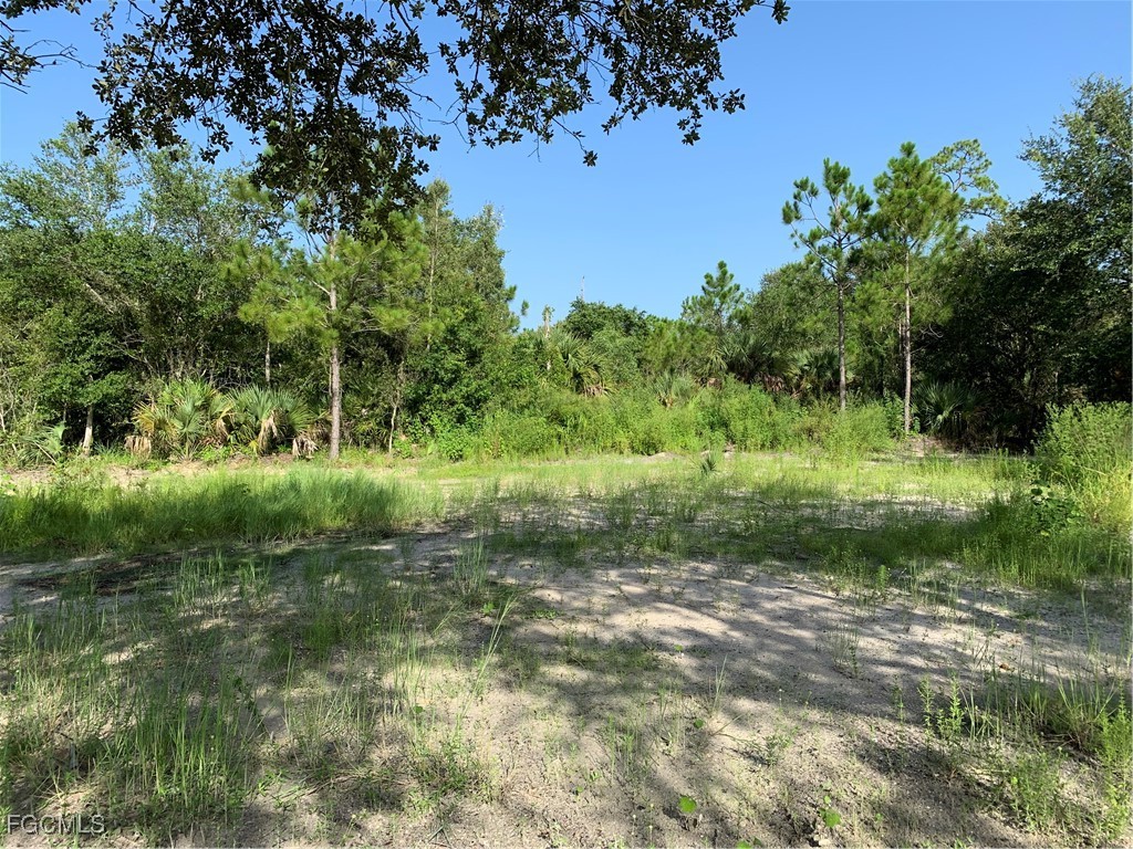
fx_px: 851
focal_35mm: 26
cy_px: 424
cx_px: 566
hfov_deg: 67.3
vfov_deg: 53.1
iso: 25
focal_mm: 4.25
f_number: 1.8
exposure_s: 1/1266
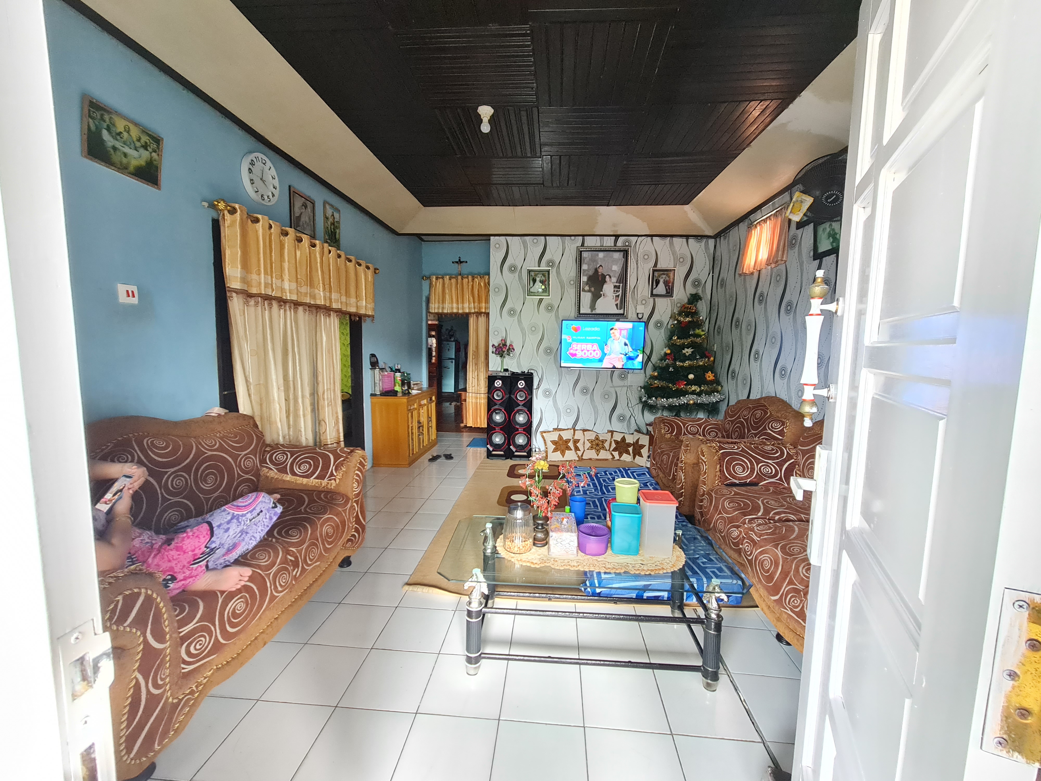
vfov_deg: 89.9
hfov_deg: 106.2
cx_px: 520
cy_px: 390
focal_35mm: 13
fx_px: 391
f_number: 2.2
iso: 640
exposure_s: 1/33
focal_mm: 2.2
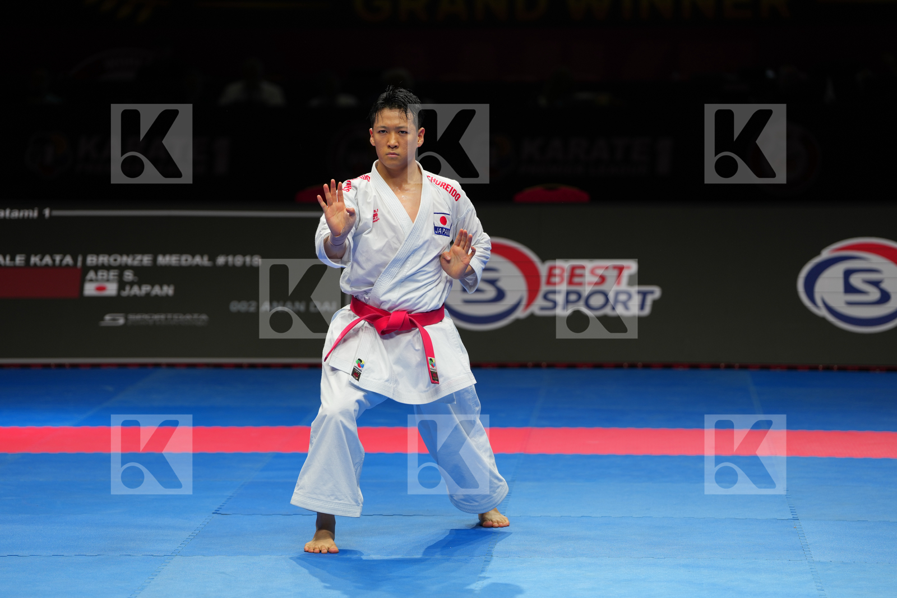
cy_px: 299
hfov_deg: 14.8
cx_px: 448
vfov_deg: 9.9
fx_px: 3462
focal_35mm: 139
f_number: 2.8
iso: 200
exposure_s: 1/500
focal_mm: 139
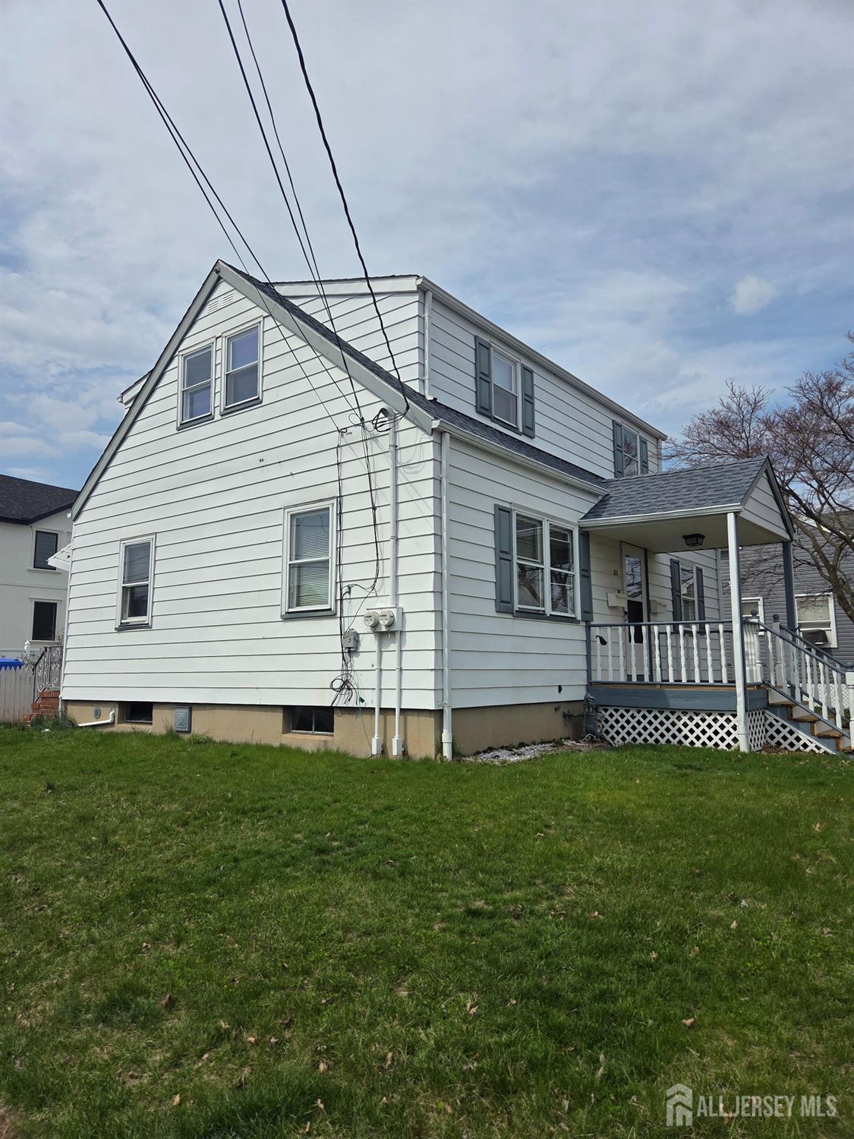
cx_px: 427
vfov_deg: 73.9
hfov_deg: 58.9
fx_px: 757
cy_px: 570
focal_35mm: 23
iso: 64
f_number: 1.8
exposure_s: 1/7891
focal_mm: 5.4
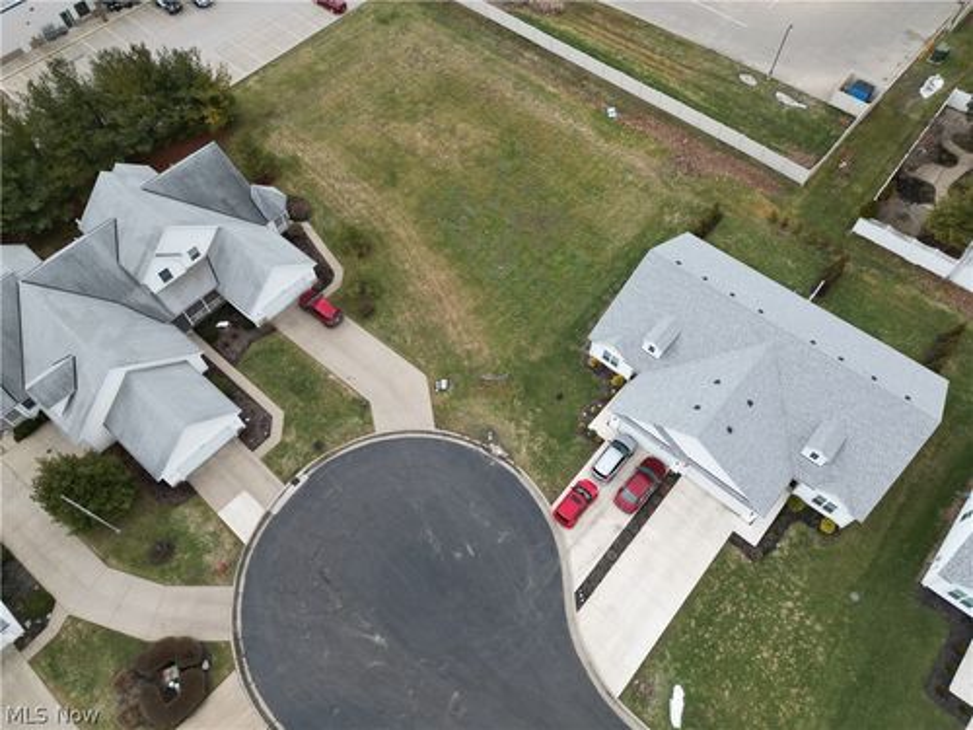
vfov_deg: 56.8
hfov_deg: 71.6
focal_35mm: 24
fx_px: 675
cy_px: 365
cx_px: 486
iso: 130
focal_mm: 6.72
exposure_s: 1/1000
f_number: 1.7
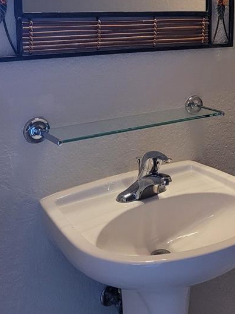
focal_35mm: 59
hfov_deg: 23.8
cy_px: 64
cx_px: 233
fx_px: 534
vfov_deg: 31.8
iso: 320
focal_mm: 5.4
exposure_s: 1/120
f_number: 1.8
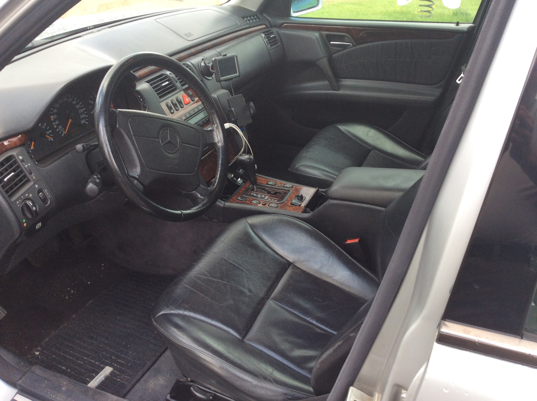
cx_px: 268
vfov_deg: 44.1
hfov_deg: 56.9
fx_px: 496
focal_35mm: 32
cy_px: 200
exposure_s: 1/130
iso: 32
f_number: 2.4
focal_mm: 3.3
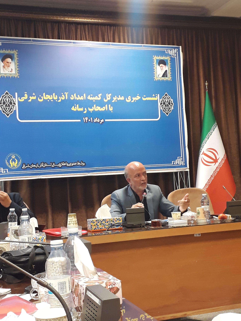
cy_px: 160
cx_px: 120
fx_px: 251
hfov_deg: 51.4
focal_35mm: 27
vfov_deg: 65.3
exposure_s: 1/17
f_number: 1.9
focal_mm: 3.6
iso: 160
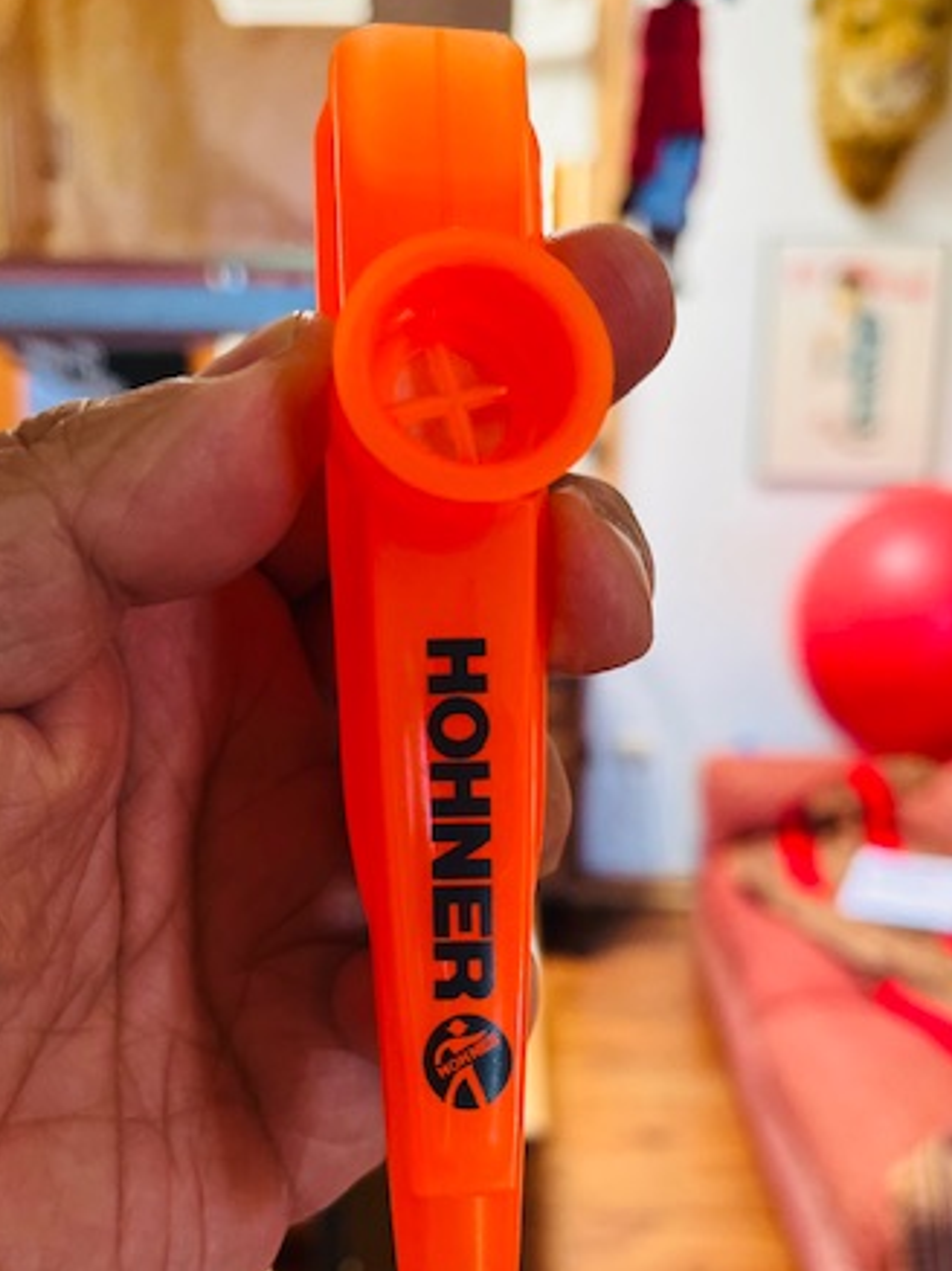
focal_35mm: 38
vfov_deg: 48.8
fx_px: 1395
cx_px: 444
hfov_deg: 37.7
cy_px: 743
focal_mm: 5.1
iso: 125
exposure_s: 1/103
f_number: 1.6
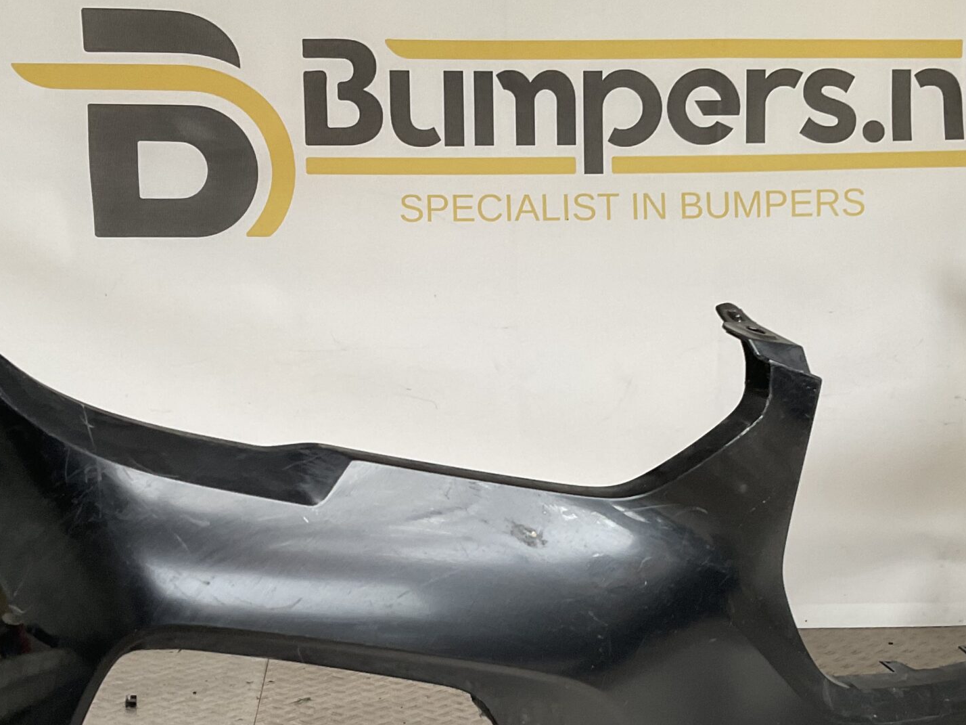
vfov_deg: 27.5
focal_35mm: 52
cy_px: 567
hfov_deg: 36.8
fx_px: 1451
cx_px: 461
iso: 64
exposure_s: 1/50
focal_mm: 3
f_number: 1.8
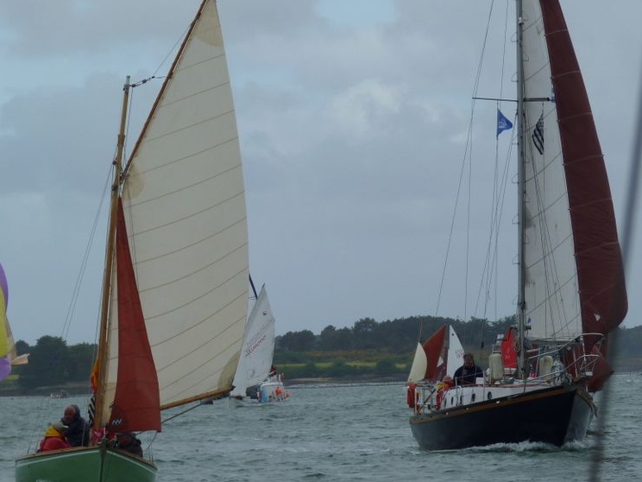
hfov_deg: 7.2
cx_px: 278
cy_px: 254
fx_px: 5100
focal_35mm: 275
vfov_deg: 5.4
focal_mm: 37.8
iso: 80
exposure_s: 1/320
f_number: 5.6
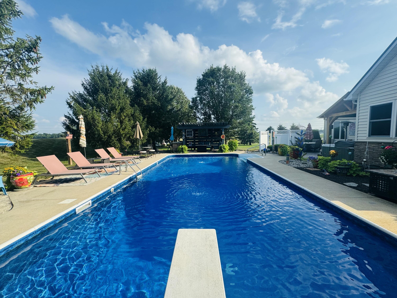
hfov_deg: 102.1
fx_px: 161
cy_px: 149
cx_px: 198
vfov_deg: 85.7
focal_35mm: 14
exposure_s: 1/858
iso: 40
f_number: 2.2
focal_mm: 2.22
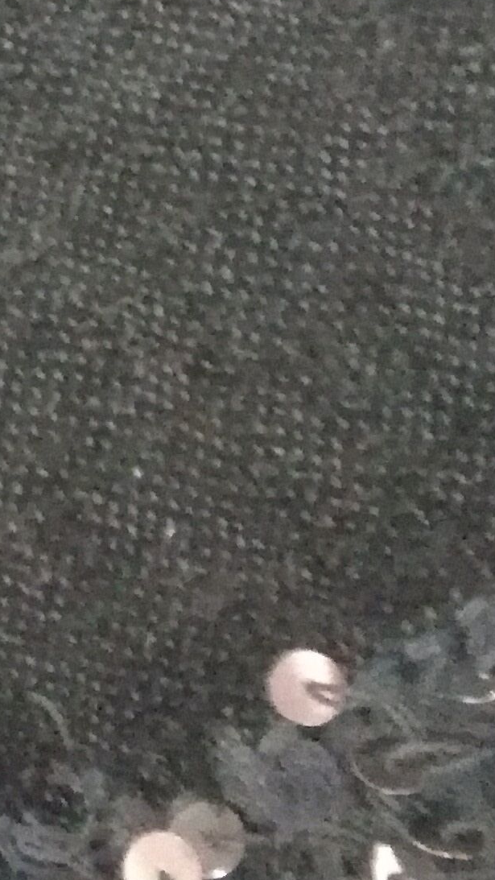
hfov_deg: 10.5
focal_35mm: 112
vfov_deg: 17.4
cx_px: -178
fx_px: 2613
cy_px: -398
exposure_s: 1/12.5
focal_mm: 3.79
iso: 3200
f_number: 2
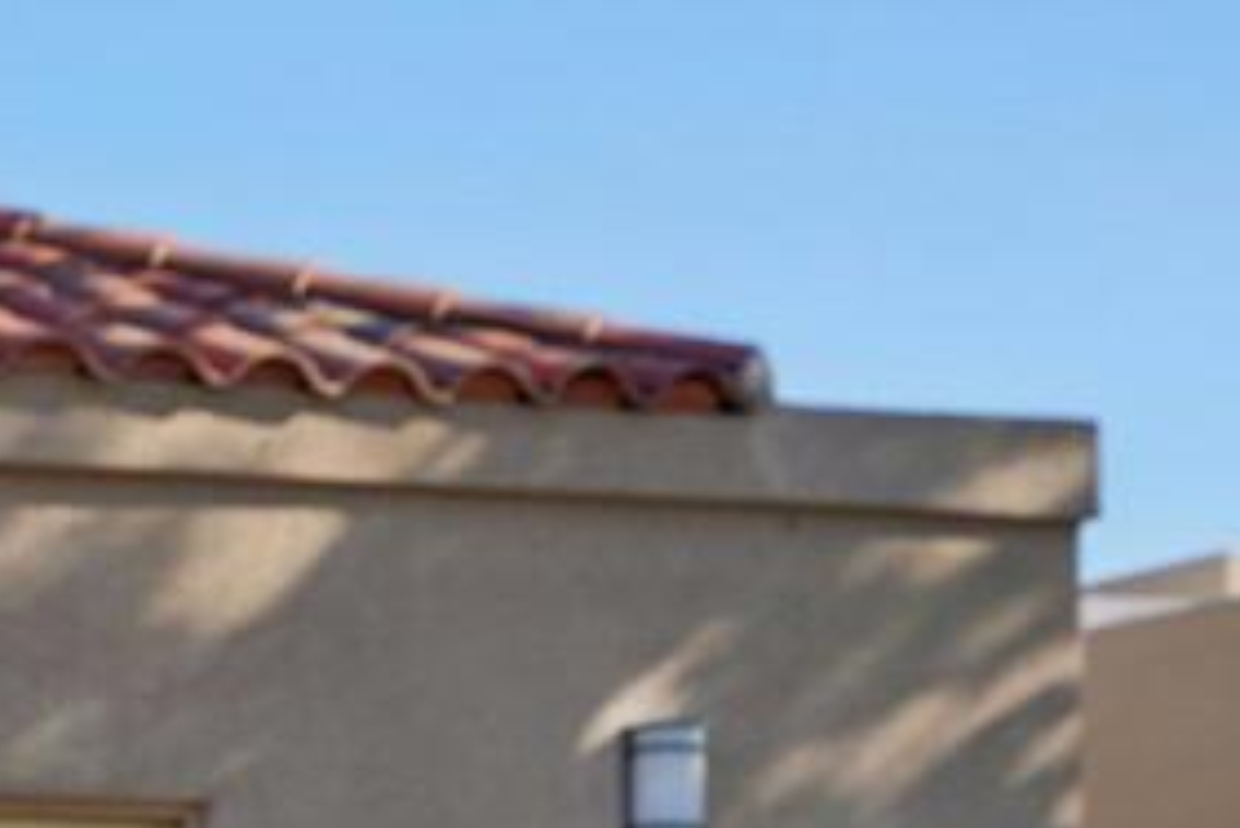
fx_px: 4032
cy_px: 1147
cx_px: -461
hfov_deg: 16.4
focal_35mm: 117
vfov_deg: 11.4
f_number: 8
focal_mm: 32
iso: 100
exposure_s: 1/160
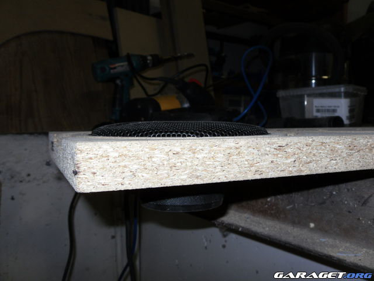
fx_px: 378
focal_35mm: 35
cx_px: 187
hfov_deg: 52.6
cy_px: 140
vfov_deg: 40.7
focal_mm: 6.3
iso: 80
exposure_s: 1/45
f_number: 3.5
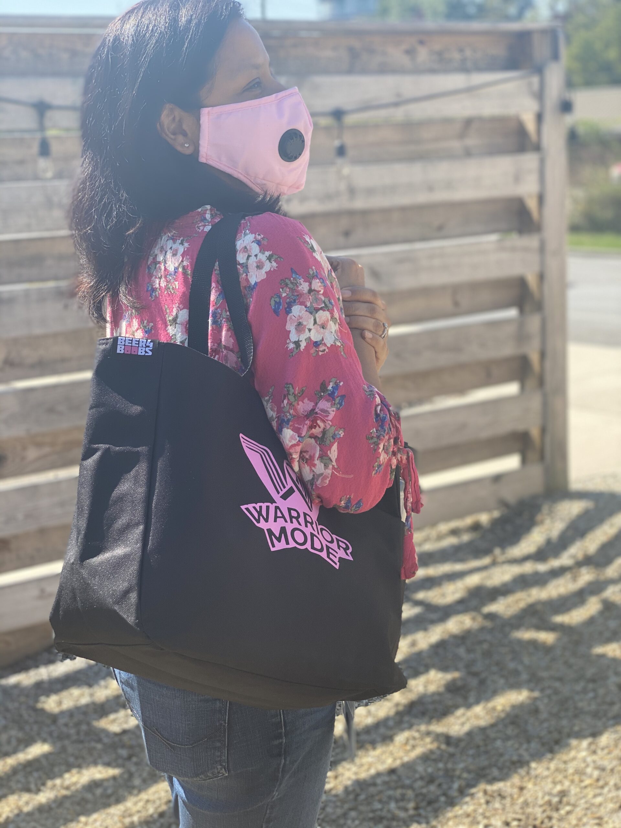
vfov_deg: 36.8
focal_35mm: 52
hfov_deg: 28.0
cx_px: 310
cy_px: 414
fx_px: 1244
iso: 20
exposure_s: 1/666
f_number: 2
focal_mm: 6
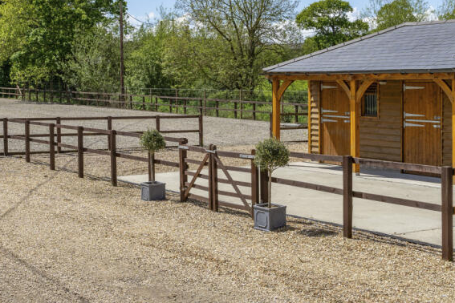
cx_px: 169
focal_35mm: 65
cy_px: 83
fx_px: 821
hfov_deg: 30.8
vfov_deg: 20.8
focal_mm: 36
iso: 200
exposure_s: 1/320
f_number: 11
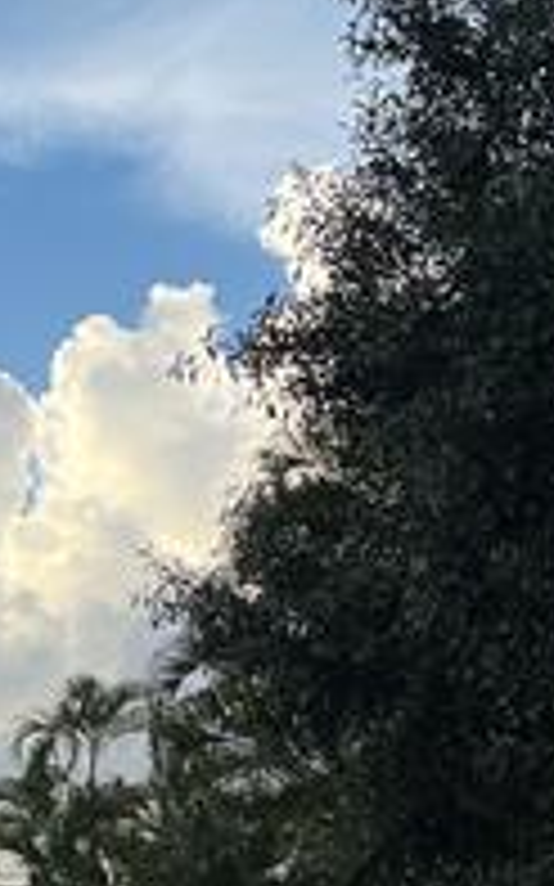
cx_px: -95
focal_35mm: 84
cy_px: 585
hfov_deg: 15.0
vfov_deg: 24.5
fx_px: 2031
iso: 50
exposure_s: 1/2571
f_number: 1.5
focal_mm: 5.7
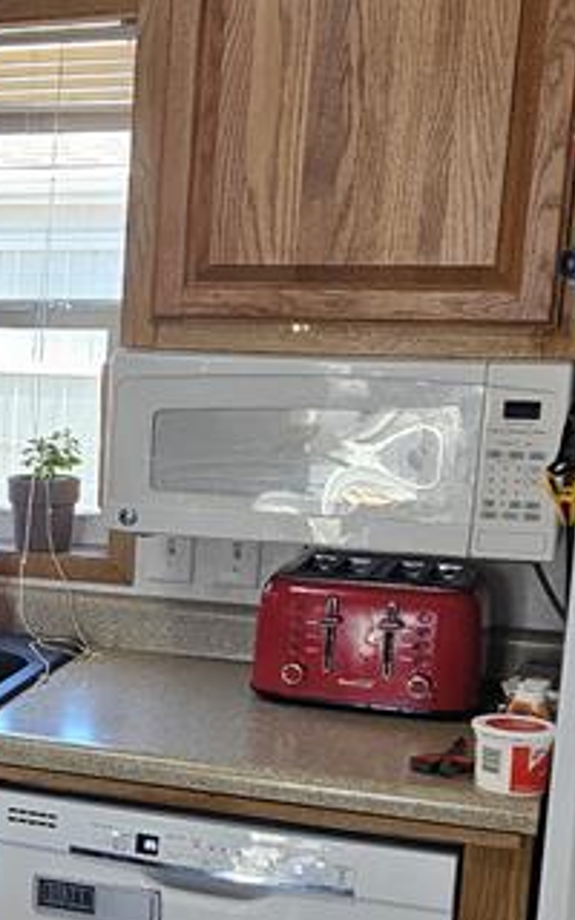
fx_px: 1830
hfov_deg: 16.5
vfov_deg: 28.0
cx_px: -250
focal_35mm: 73
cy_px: 617
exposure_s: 1/120
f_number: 1.8
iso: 200
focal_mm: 5.4
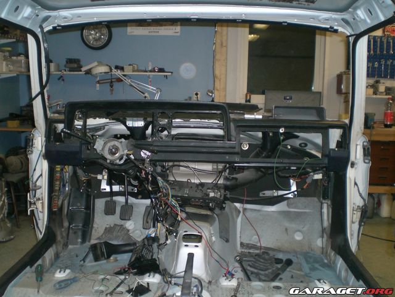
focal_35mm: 38
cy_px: 148
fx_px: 434
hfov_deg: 49.0
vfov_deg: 37.7
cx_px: 198
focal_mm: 6.3
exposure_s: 1/60
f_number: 3.1
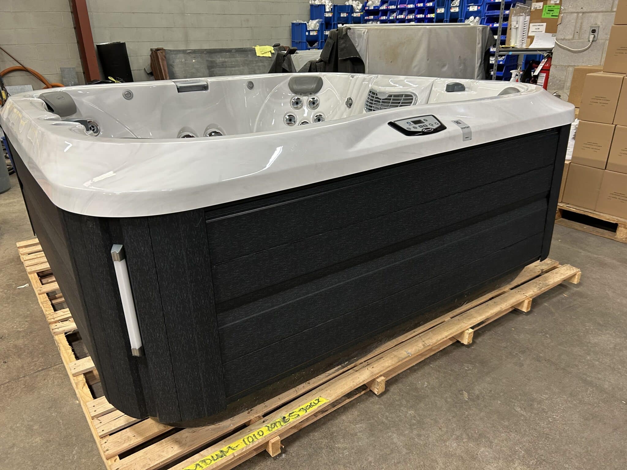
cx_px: 314
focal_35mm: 26
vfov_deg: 53.1
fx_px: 471
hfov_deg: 67.3
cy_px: 235
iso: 200
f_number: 1.5
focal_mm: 5.7
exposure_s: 1/60
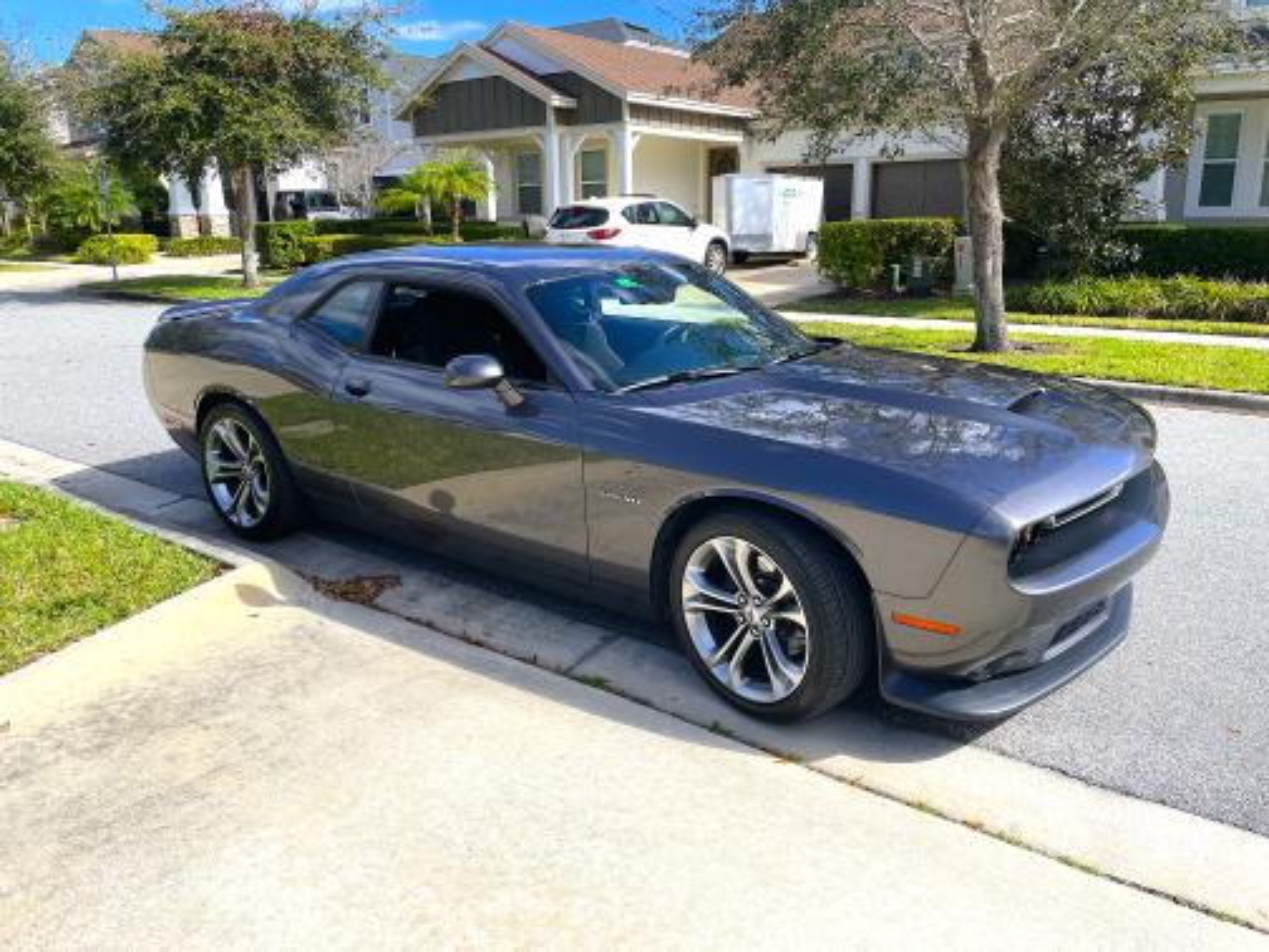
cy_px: 476
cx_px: 634
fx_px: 953
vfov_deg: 53.1
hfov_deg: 67.3
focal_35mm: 26
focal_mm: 4.2
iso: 32
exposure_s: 1/2618
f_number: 1.6
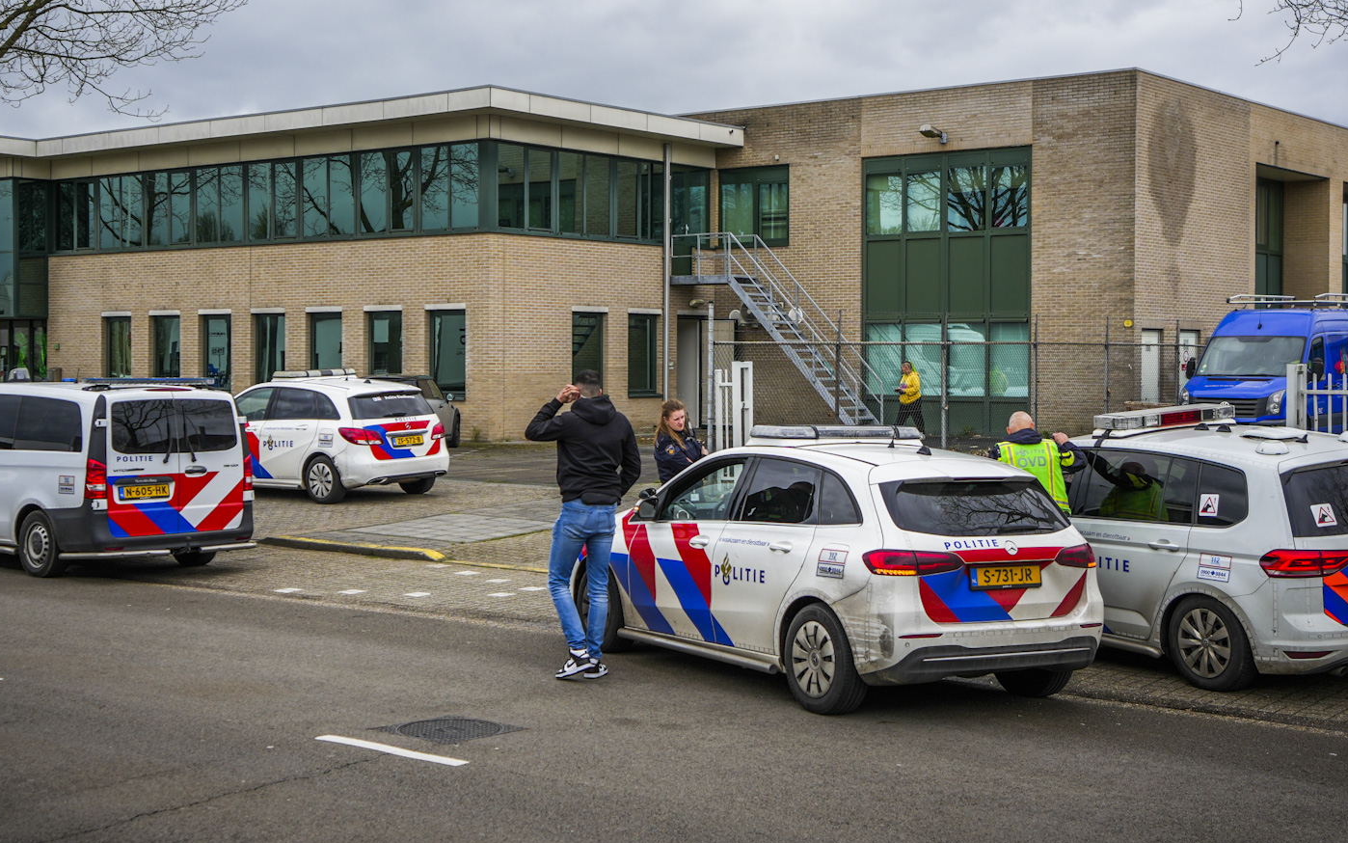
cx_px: 625
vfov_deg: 26.3
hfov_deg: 41.0
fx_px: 1800
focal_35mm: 49
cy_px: 315
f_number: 2.8
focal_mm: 35
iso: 160
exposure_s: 1/2000
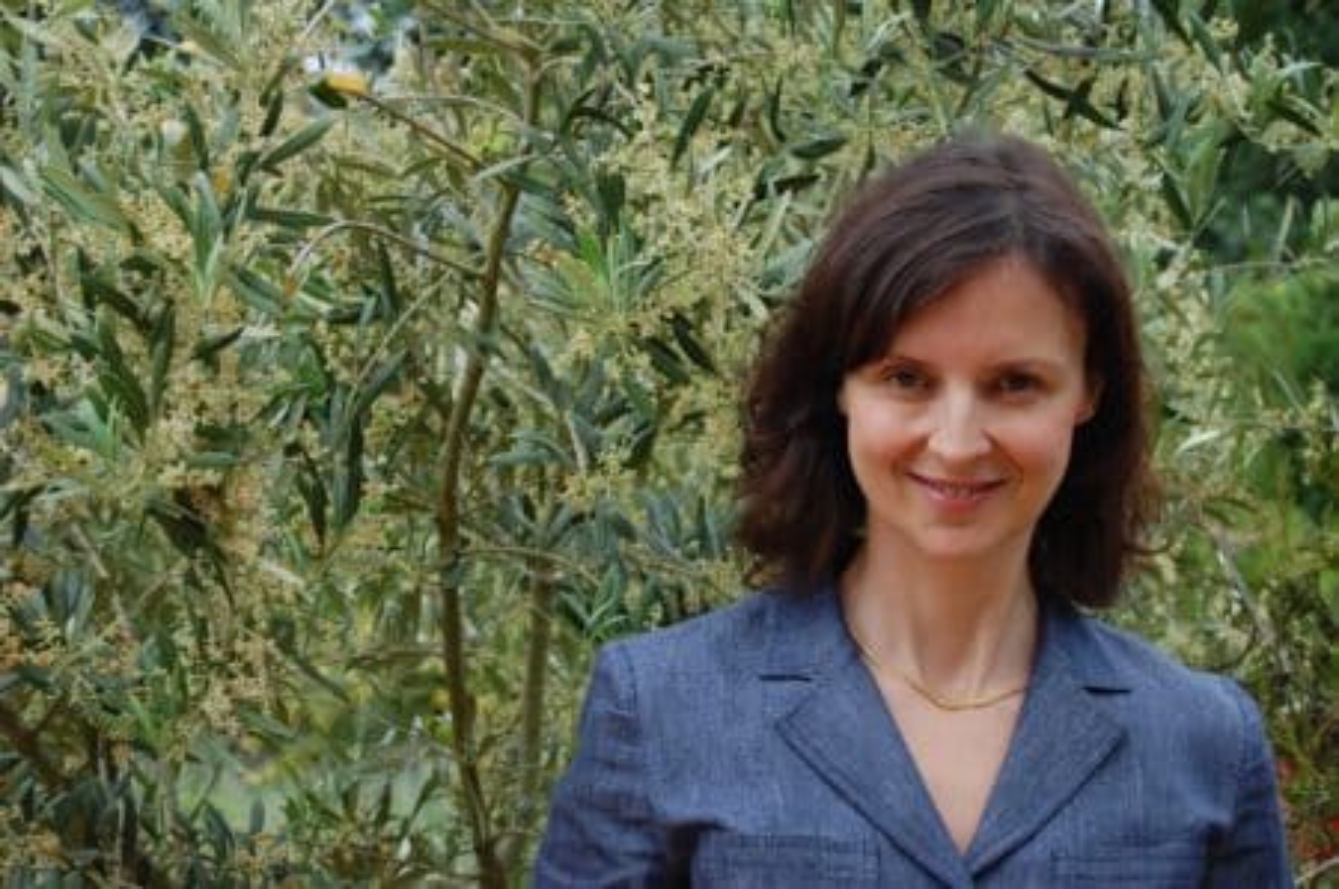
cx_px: 670
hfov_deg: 24.6
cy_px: 444
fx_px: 3065
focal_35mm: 82
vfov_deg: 16.5
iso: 250
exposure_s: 1/125
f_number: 5.6
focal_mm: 55
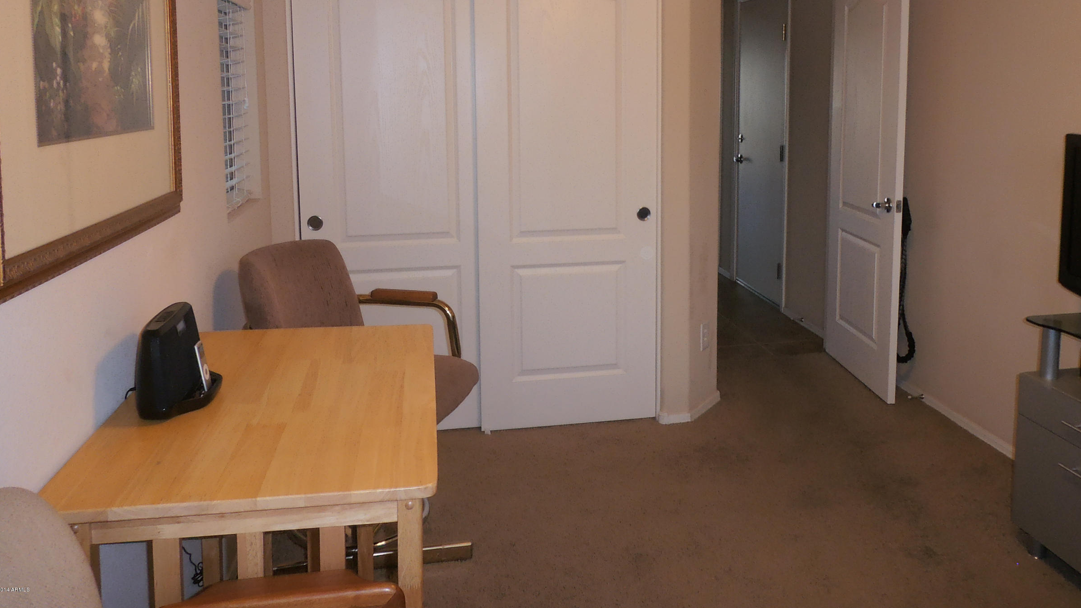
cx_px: 589
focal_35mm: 29
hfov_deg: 65.9
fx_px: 831
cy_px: 169
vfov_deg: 39.3
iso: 125
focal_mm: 4.2
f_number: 3
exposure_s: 1/30
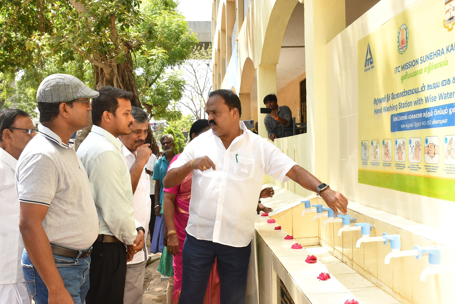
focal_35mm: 39
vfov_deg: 34.2
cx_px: 250
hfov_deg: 49.5
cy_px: 168
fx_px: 493
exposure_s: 1/125
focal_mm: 22
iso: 500
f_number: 11
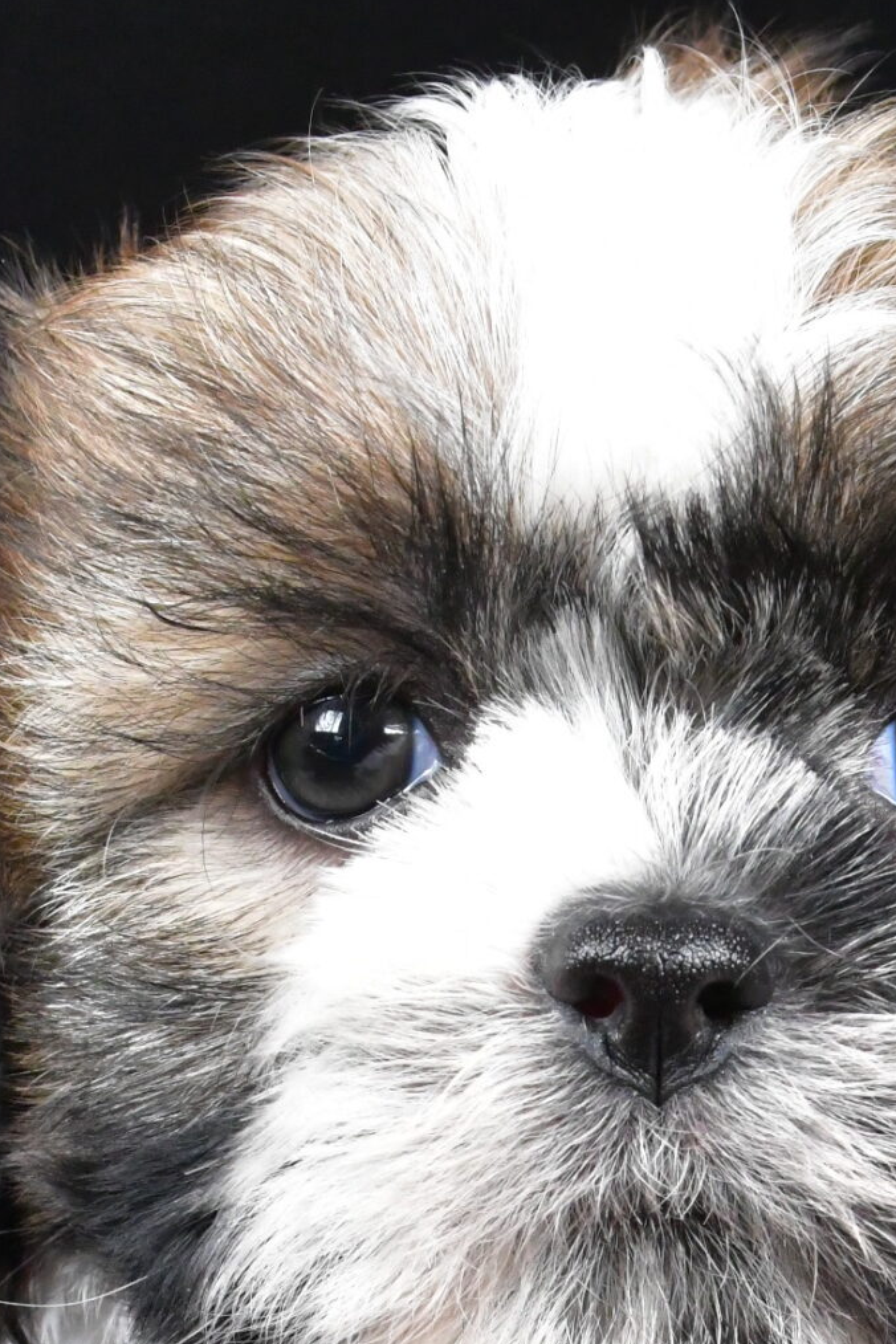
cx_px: 653
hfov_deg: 12.9
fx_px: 3957
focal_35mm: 106
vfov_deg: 18.2
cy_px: 1679
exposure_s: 1/400
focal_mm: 28
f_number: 11
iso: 6400
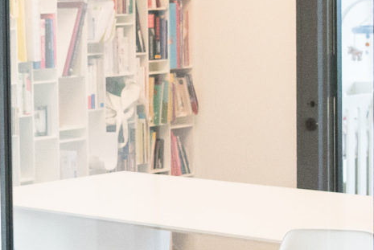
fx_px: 1373
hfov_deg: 15.3
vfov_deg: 10.4
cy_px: 83
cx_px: 22
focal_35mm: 132
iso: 1250
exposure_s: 1/160
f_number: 2.8
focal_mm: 24
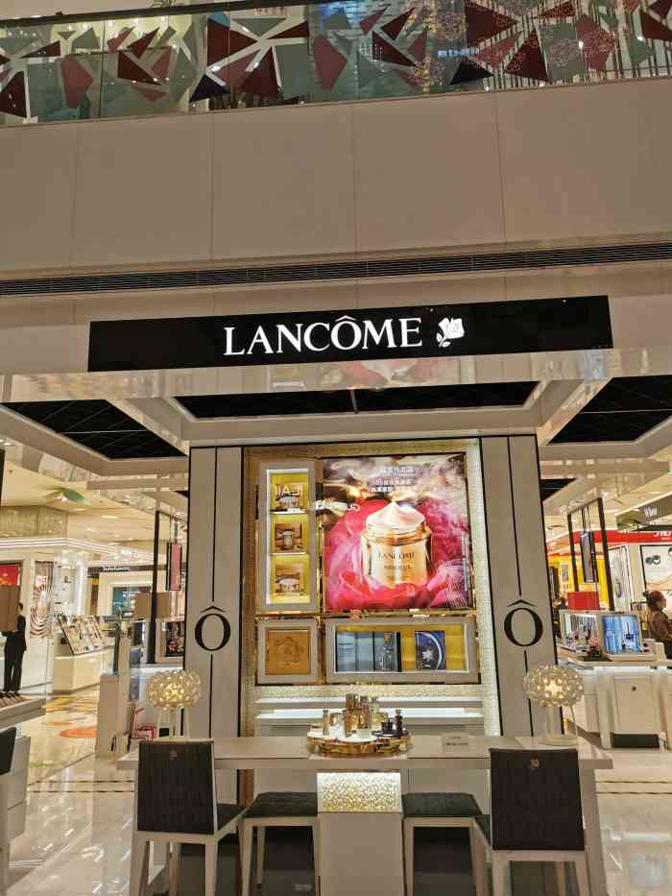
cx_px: 336
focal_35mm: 27
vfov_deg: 65.3
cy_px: 448
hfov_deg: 51.4
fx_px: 699
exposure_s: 1/204
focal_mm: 5.58
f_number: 1.8
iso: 50
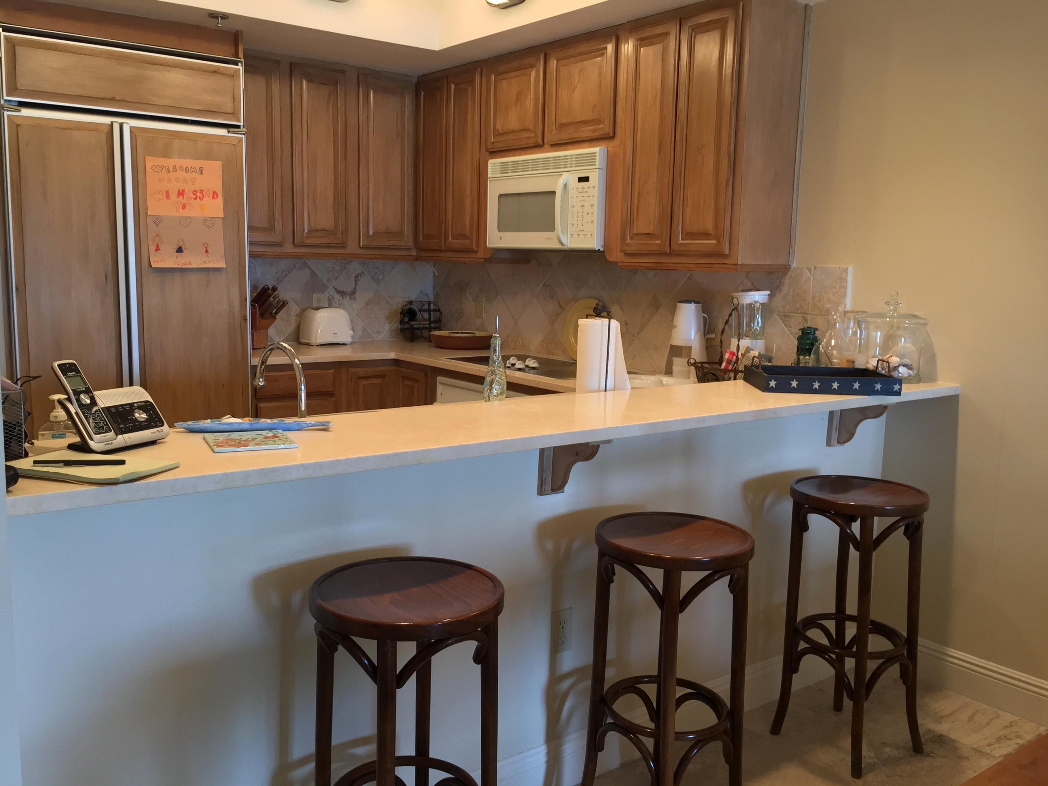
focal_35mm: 30
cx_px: 510
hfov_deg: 60.0
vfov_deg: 46.8
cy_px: 381
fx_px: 908
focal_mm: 4.15
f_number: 2.2
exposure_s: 1/30
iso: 64
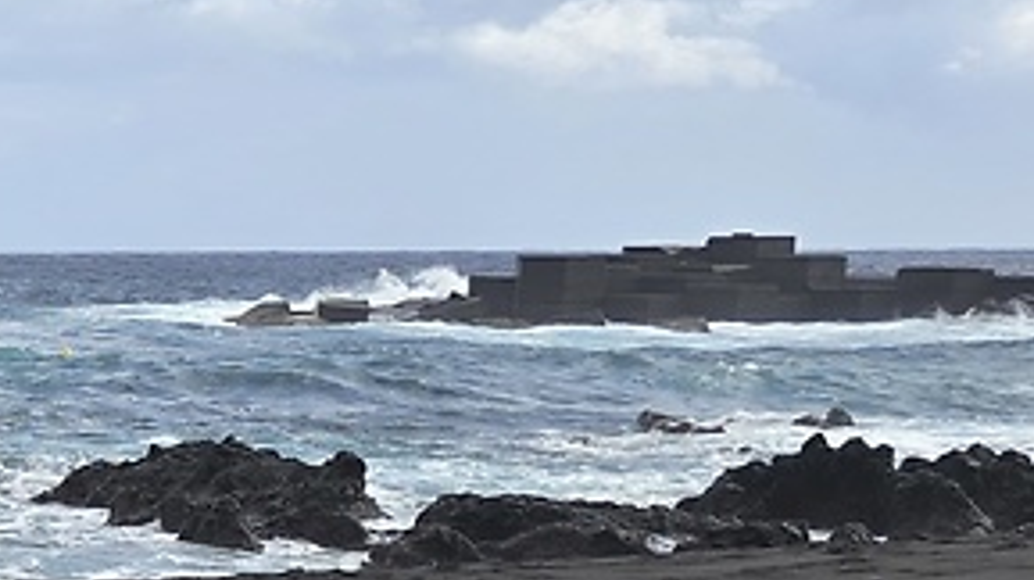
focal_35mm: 125
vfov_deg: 9.5
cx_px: -1506
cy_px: 802
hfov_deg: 12.8
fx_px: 3424
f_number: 1.7
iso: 12
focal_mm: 6.3
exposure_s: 1/484
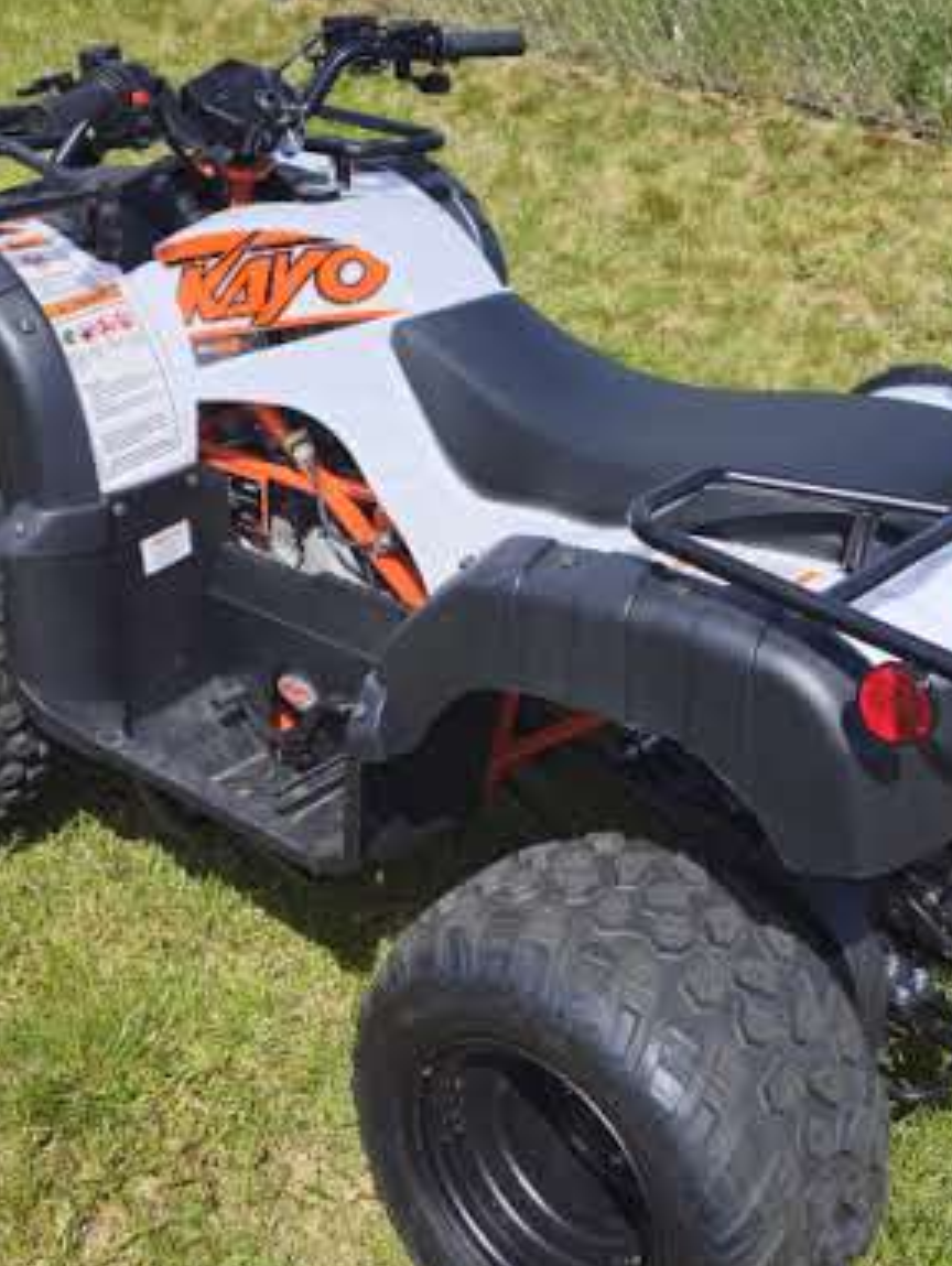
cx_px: 519
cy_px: 555
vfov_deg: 39.6
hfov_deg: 30.3
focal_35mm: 48
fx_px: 1757
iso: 10
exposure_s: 1/897
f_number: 1.7
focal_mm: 6.3
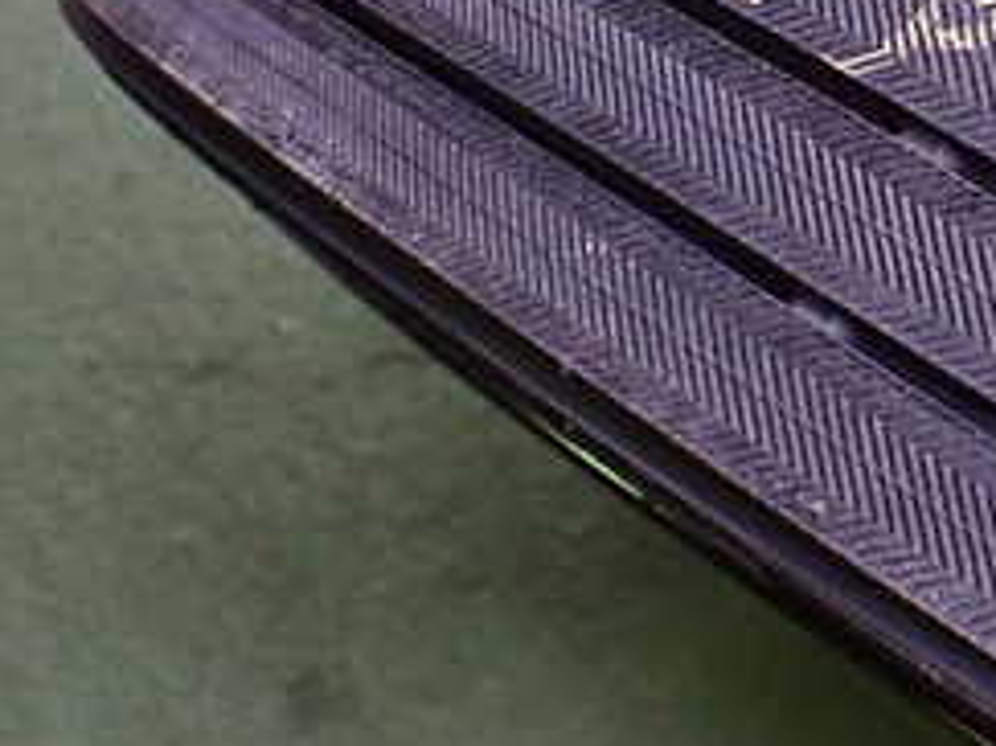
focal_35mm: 74
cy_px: 111
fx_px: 2128
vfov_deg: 19.6
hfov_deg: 24.9
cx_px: 1025
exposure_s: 1/125
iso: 800
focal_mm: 5.4
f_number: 2.3
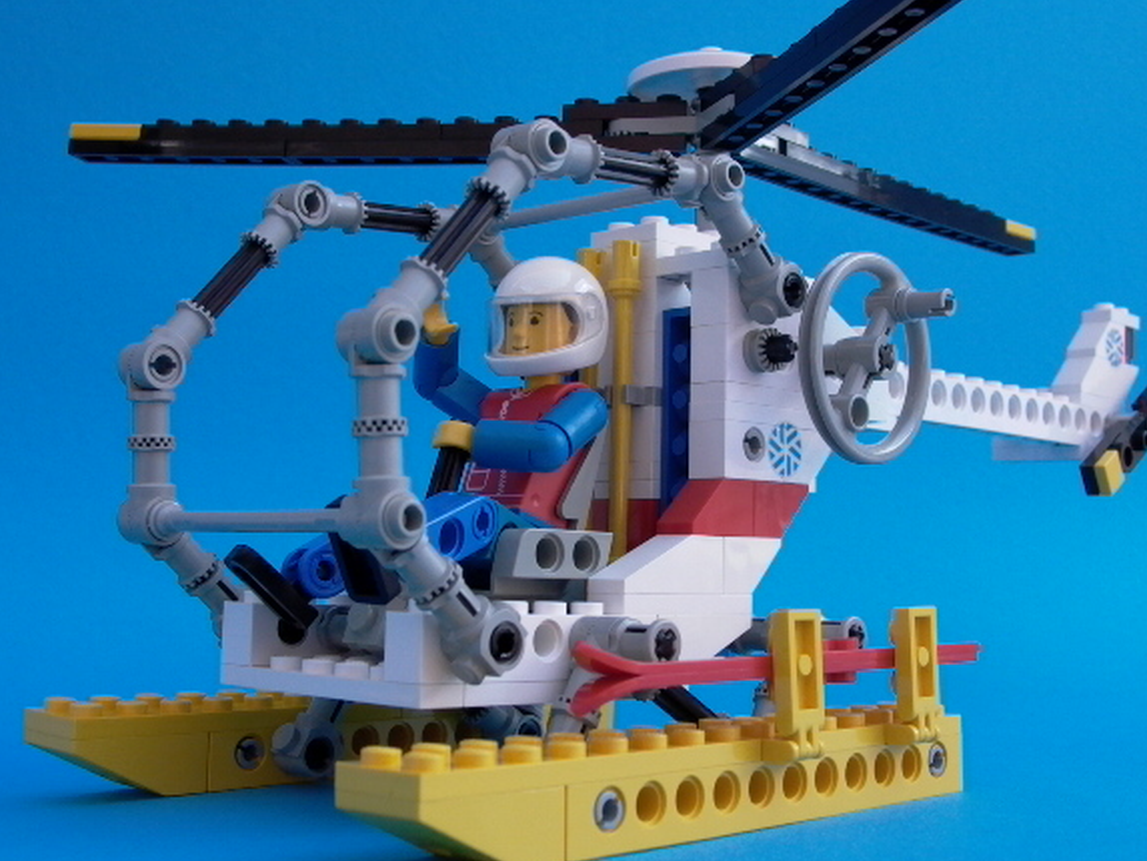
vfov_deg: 30.3
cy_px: 424
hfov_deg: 39.6
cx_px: 591
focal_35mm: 48
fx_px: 1591
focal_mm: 8.64
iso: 100
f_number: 4.25
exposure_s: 1/301
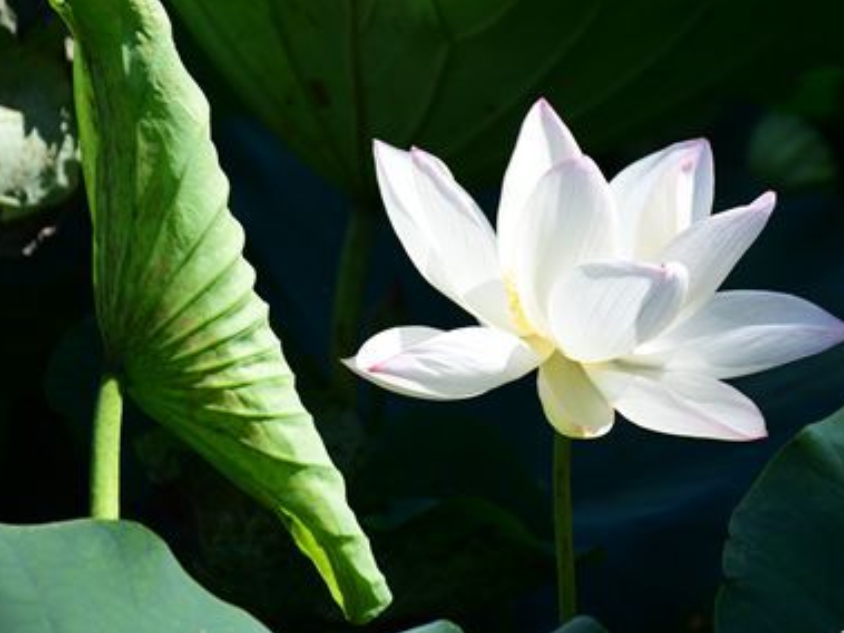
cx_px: 488
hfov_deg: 9.0
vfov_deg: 6.7
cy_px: 299
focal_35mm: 221
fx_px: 5387
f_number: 5.6
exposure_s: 1/320
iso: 100
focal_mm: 116
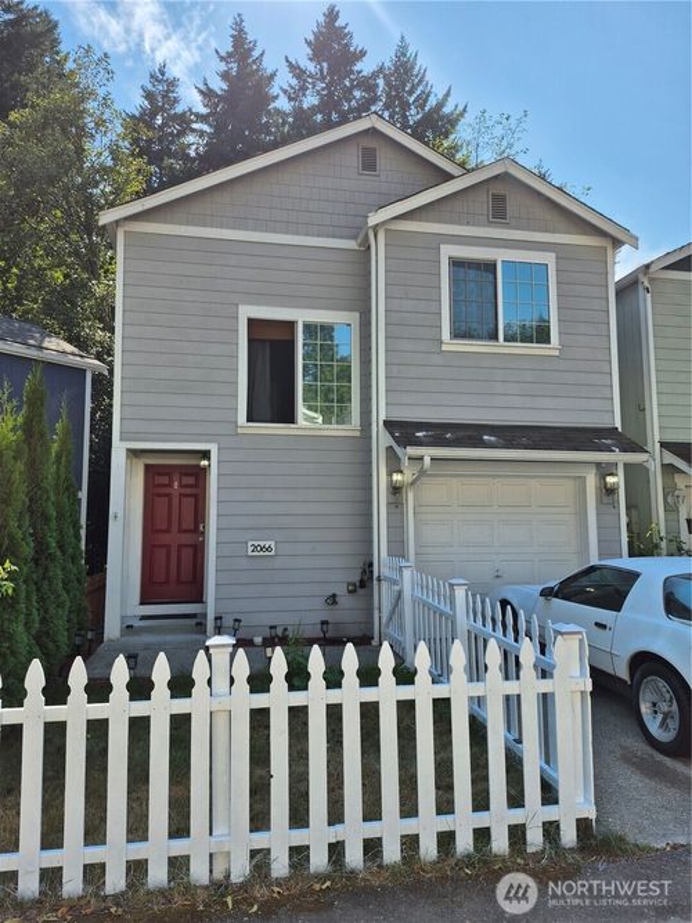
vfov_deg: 73.9
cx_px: 346
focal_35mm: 23
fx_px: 613
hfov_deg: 58.9
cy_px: 462
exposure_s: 1/1912
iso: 25
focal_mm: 5.4
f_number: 1.8
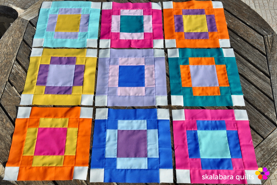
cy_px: 92
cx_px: 138
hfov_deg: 51.3
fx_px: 289
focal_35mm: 38
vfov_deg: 35.5
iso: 200
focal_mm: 25
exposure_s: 1/160
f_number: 13
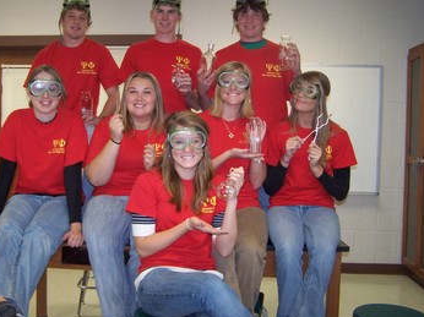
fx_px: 526
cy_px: 150
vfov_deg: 33.5
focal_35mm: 43
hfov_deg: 43.8
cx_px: 186
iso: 140
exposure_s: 1/60
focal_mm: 6.3
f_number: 2.8
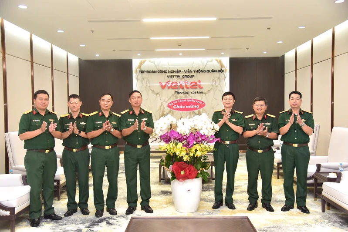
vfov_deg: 37.9
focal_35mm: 35
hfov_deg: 54.4
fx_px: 338
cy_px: 116
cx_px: 174
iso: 800
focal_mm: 35
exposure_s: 1/100
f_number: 4
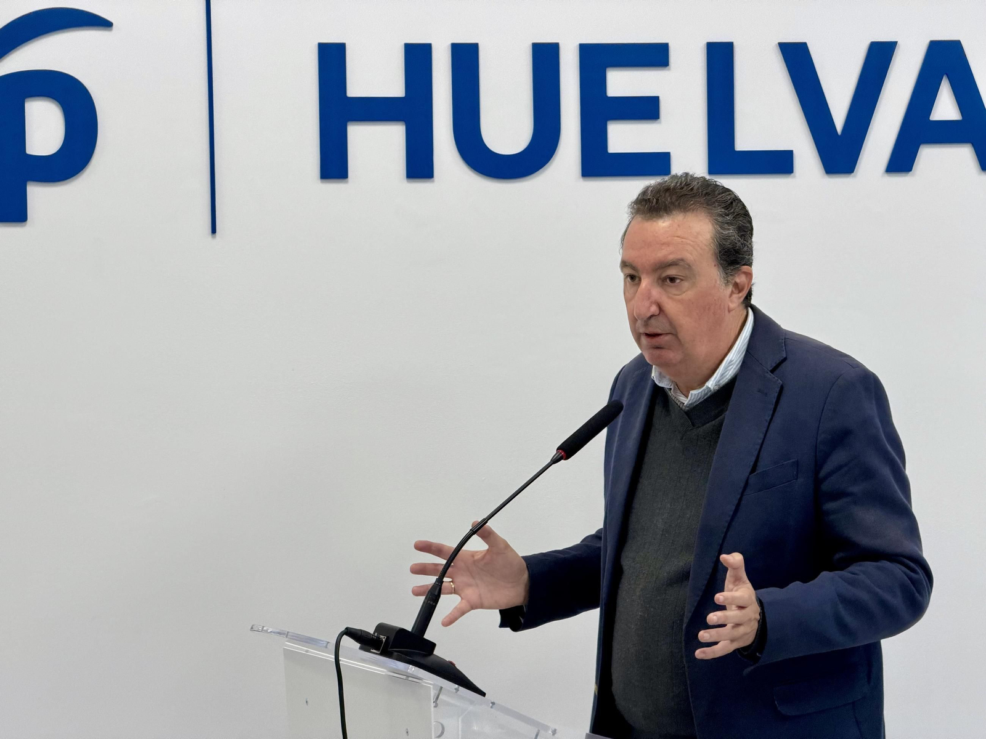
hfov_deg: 19.6
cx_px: 493
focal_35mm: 100
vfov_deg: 14.8
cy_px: 370
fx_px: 2848
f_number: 2.8
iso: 250
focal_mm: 16.89
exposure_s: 1/100
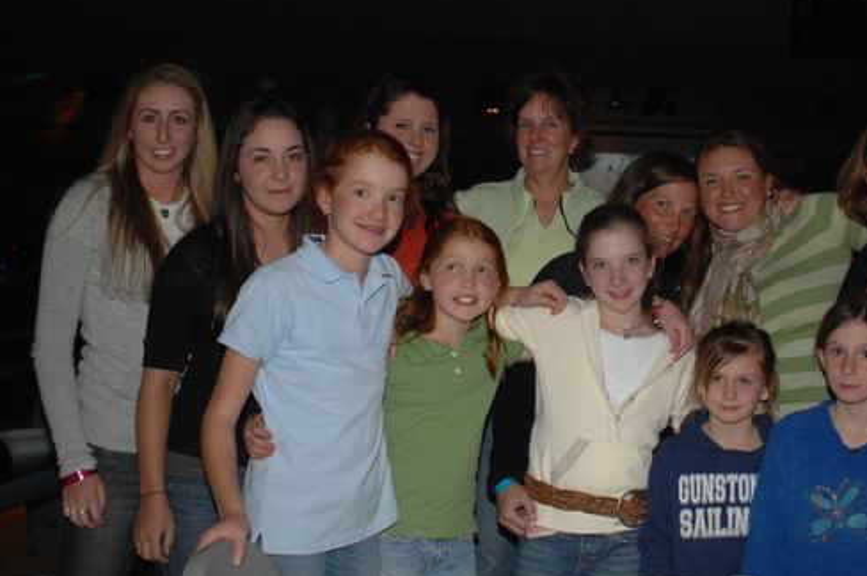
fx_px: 1515
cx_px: 567
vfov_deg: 21.5
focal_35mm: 63
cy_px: 223
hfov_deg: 31.7
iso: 400
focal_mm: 32
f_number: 3.5
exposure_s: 1/125
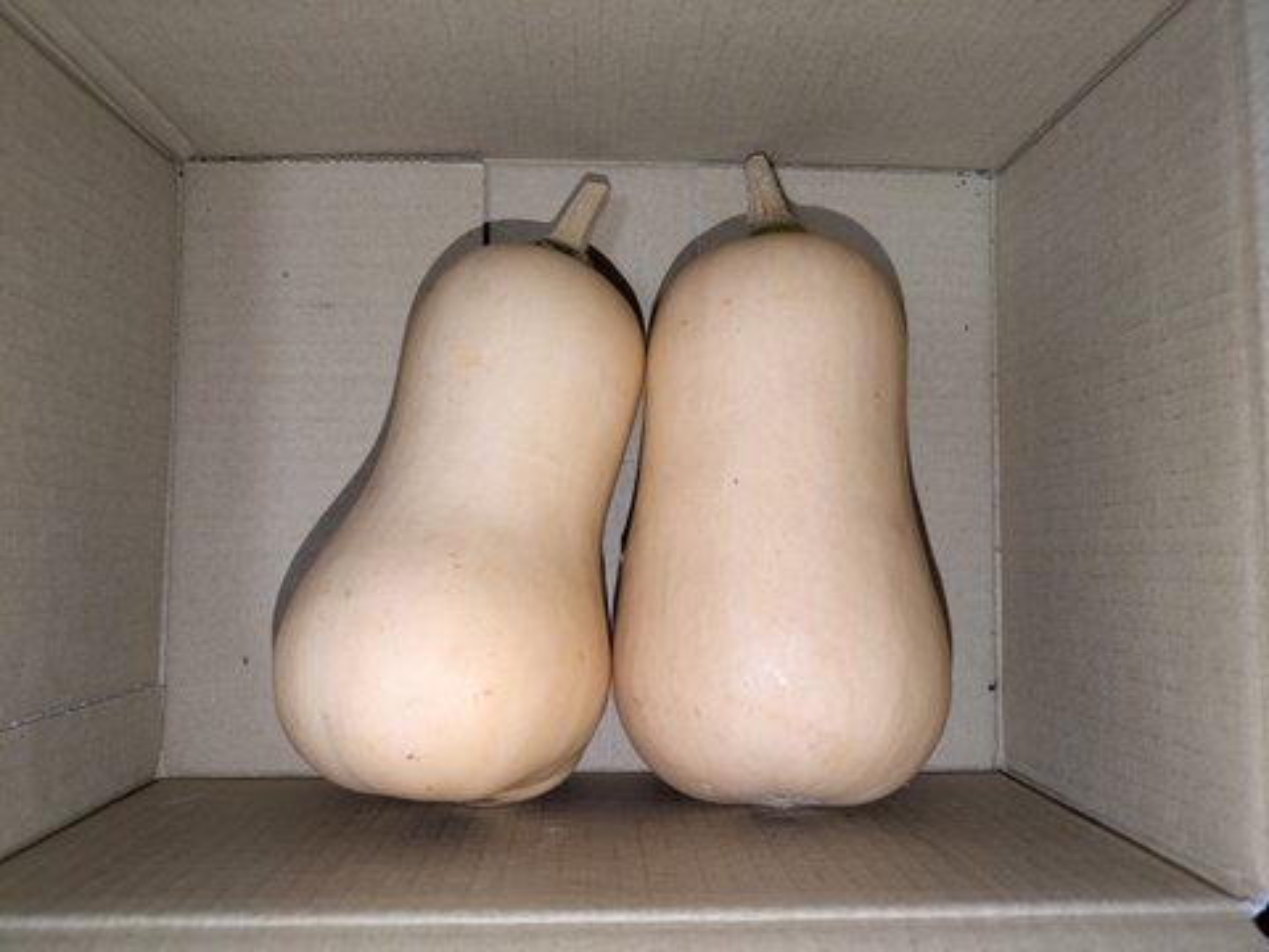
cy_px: 476
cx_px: 634
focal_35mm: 25
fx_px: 916
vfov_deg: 54.9
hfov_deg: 69.4
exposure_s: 1/100
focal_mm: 5.43
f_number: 1.89
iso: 191
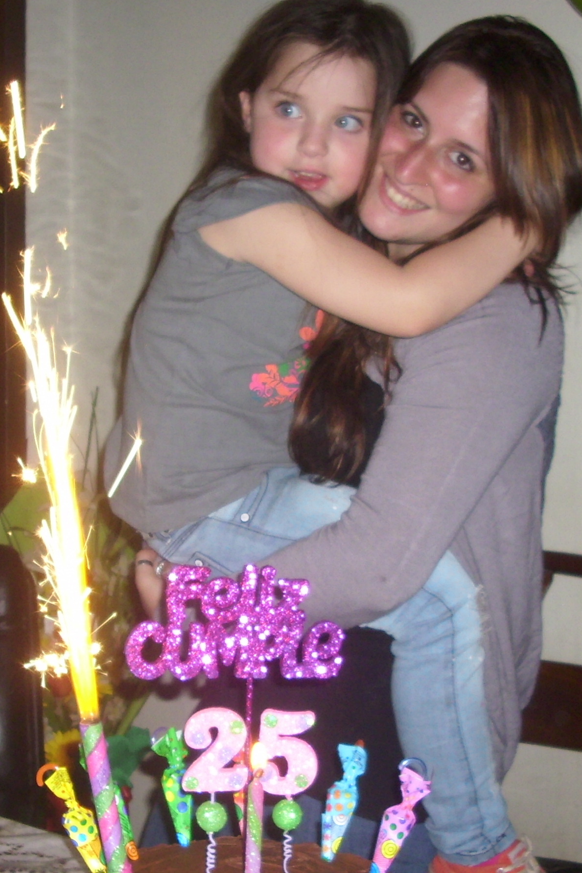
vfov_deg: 33.9
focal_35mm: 59
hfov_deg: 23.0
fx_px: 1431
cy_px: 481
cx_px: 270
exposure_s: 1/30
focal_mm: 6.2
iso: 100
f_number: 2.8
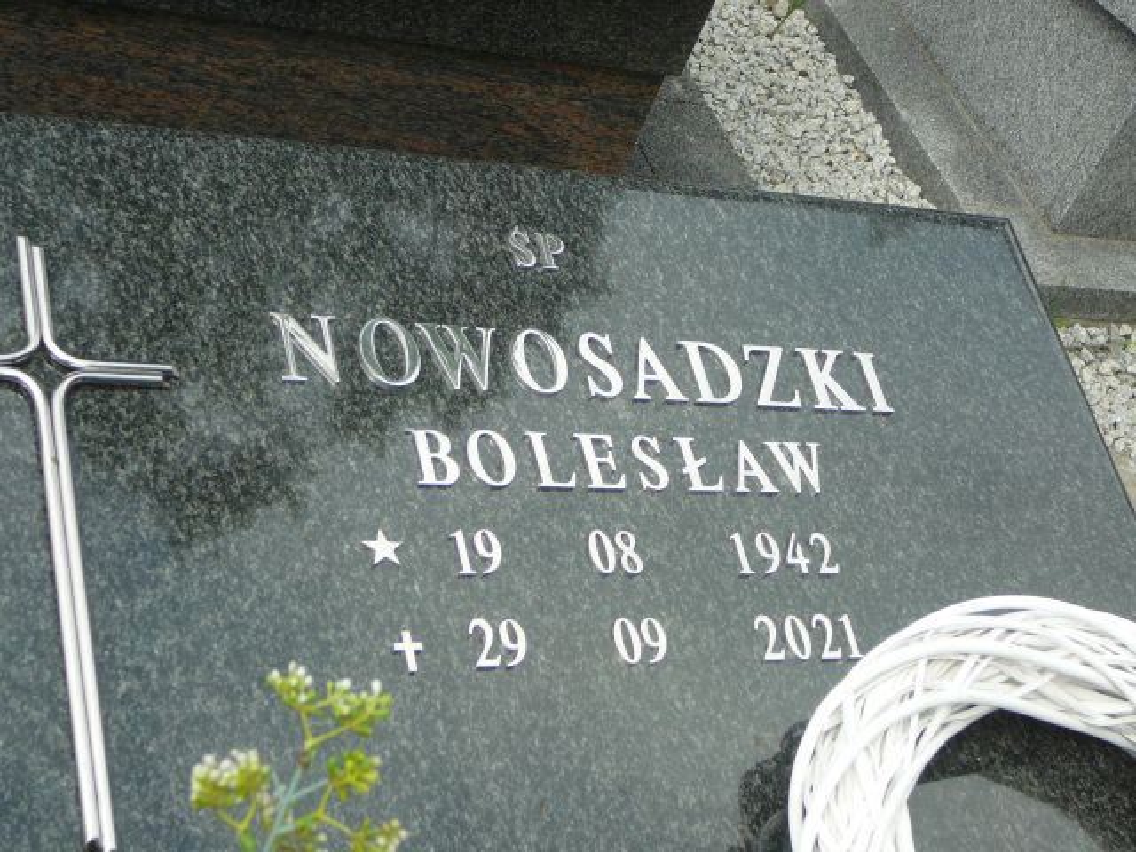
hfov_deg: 31.7
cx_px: 568
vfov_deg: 24.0
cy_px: 426
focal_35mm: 61
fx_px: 2002
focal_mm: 9.1
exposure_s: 1/400
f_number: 3.6
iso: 80
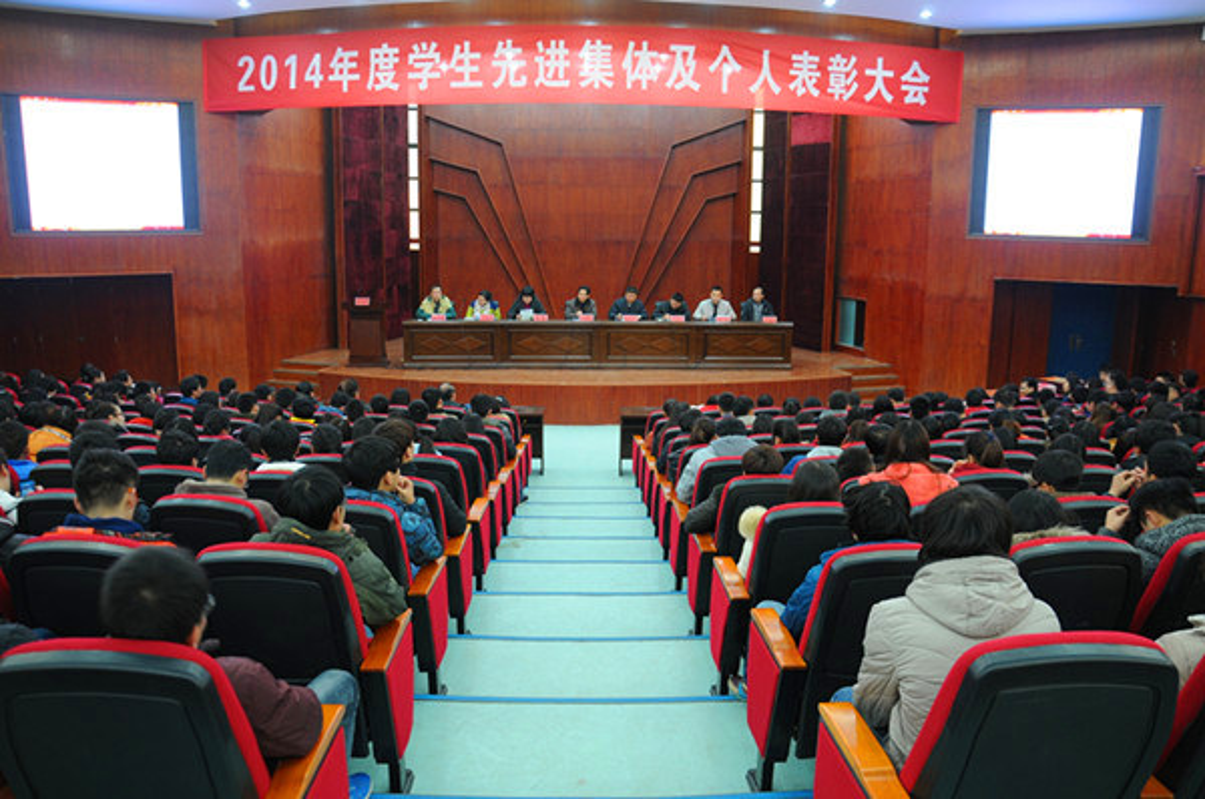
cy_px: 400
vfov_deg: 47.8
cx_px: 602
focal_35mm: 27
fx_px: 902
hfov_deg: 67.5
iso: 400
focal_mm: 18
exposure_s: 1/15
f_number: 3.5
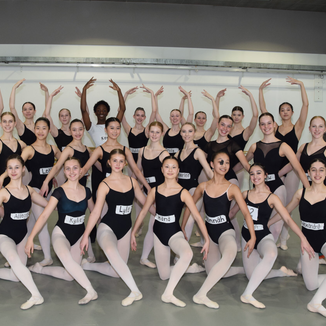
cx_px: 123
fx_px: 373
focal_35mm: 35
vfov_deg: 47.2
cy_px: 161
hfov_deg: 46.8
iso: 800
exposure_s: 1/125
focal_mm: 18
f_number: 5.6
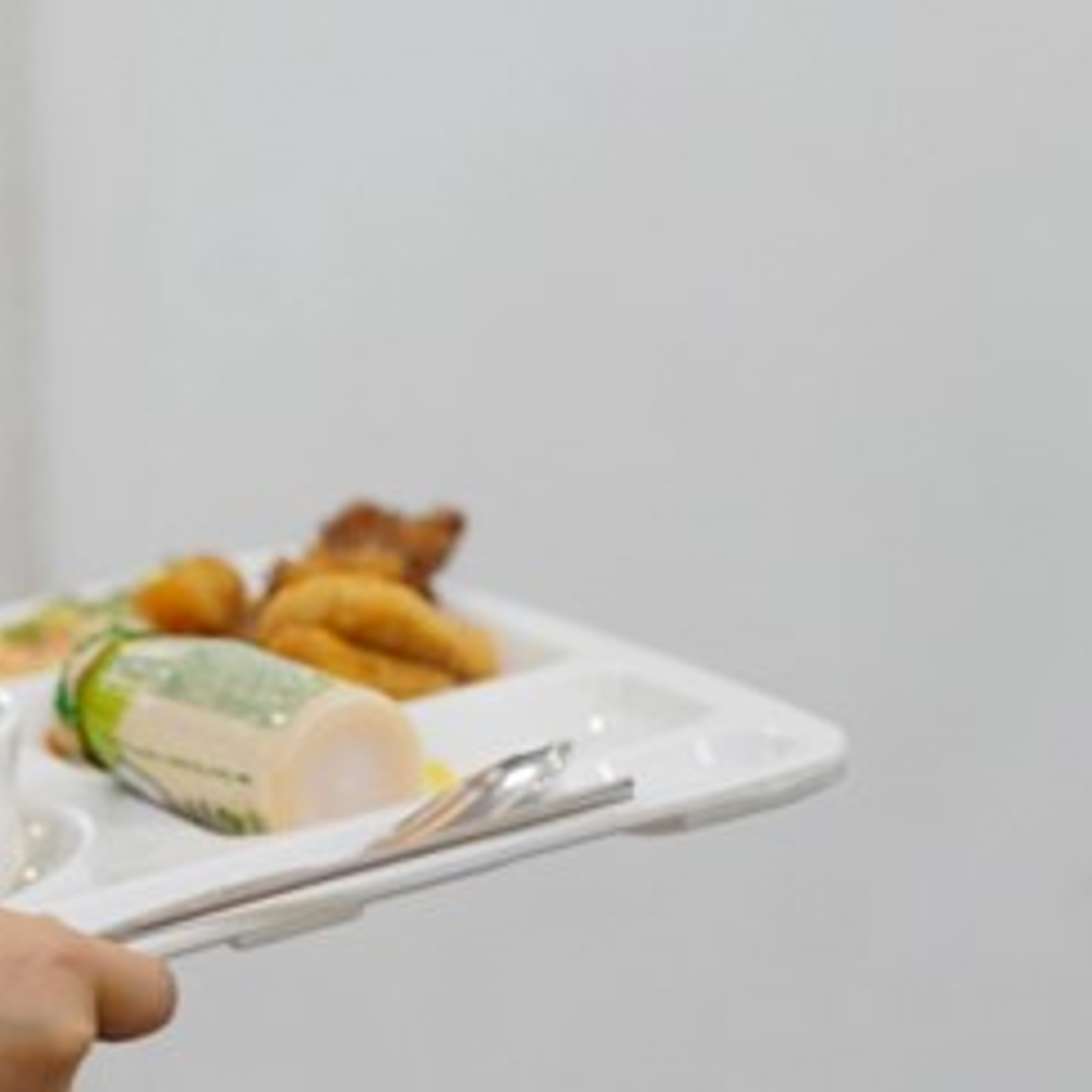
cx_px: -598
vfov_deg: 3.5
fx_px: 17845
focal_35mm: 500
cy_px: 395
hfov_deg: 3.5
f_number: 4
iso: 1600
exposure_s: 1/160
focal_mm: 159
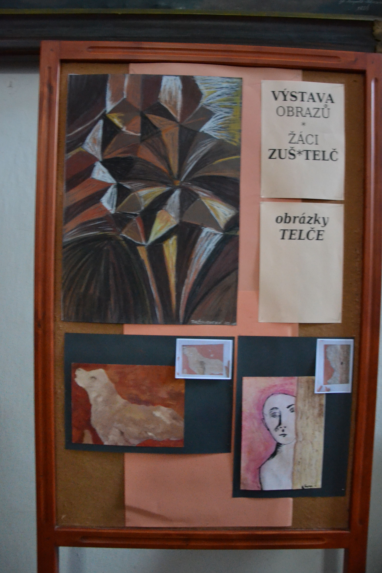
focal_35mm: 28
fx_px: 446
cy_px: 287
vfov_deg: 65.5
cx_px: 196
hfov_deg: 46.4
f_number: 3.5
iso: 3200
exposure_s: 1/13
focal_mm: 18
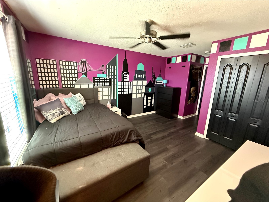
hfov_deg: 102.1
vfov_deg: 85.7
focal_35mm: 14
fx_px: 109
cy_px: 101
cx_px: 134
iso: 1000
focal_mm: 2.22
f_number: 2.2
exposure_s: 1/60
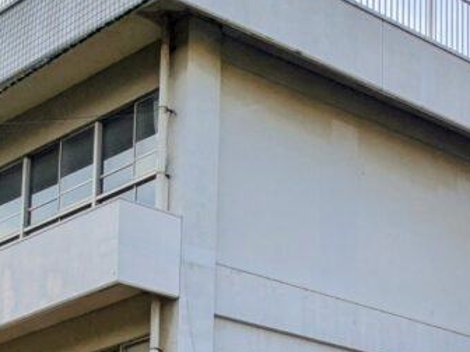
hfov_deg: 17.5
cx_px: 669
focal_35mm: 103
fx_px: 1398
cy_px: 479
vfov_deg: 13.7
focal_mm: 4.38
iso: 33
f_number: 1.73
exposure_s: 1/1299
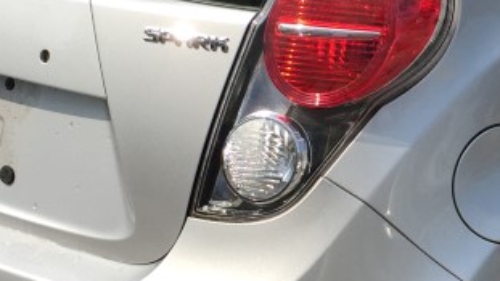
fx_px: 1379
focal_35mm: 104
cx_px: 457
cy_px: 100
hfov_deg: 20.1
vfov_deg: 11.6
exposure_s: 1/2475
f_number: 2.2
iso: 32
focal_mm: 4.15
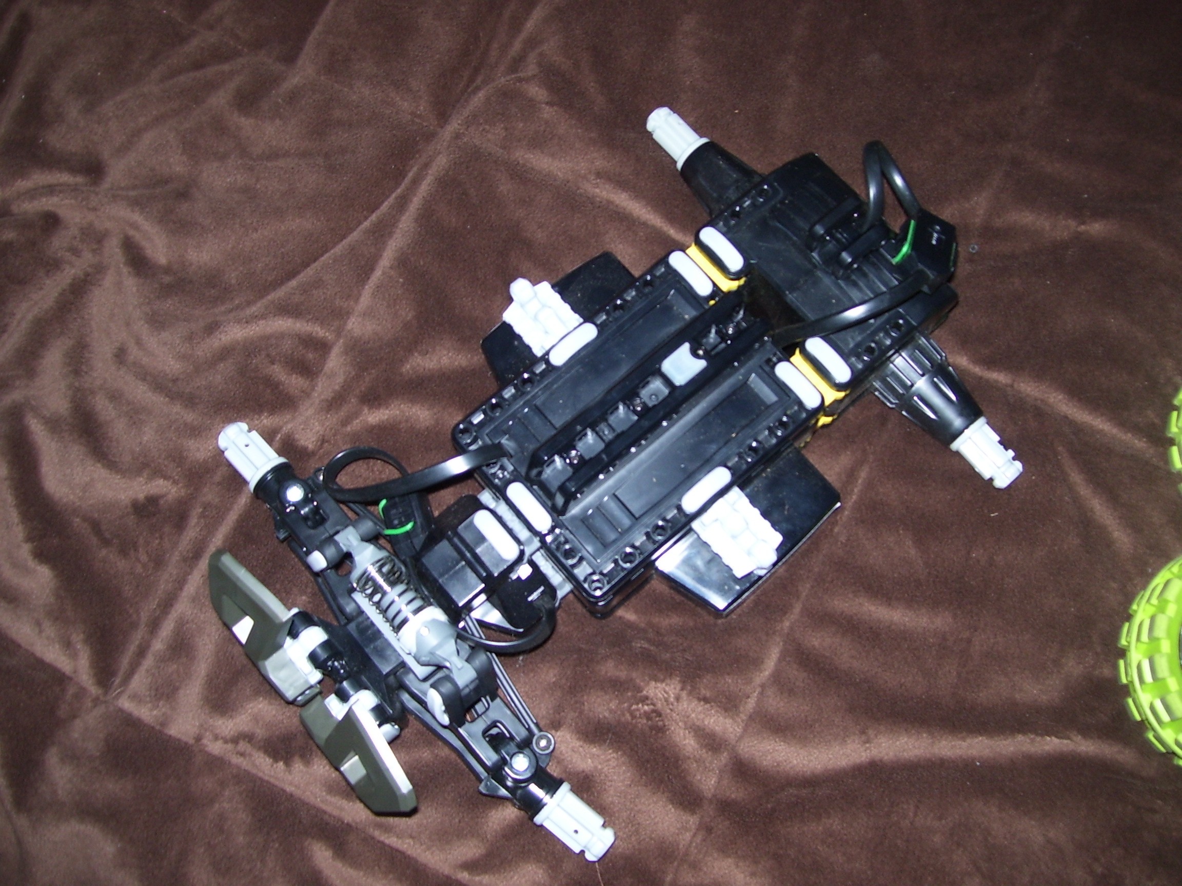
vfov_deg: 39.7
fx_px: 1229
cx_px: 591
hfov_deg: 51.4
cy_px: 443
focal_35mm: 36
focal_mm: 6
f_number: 2.7
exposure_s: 1/60
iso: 80
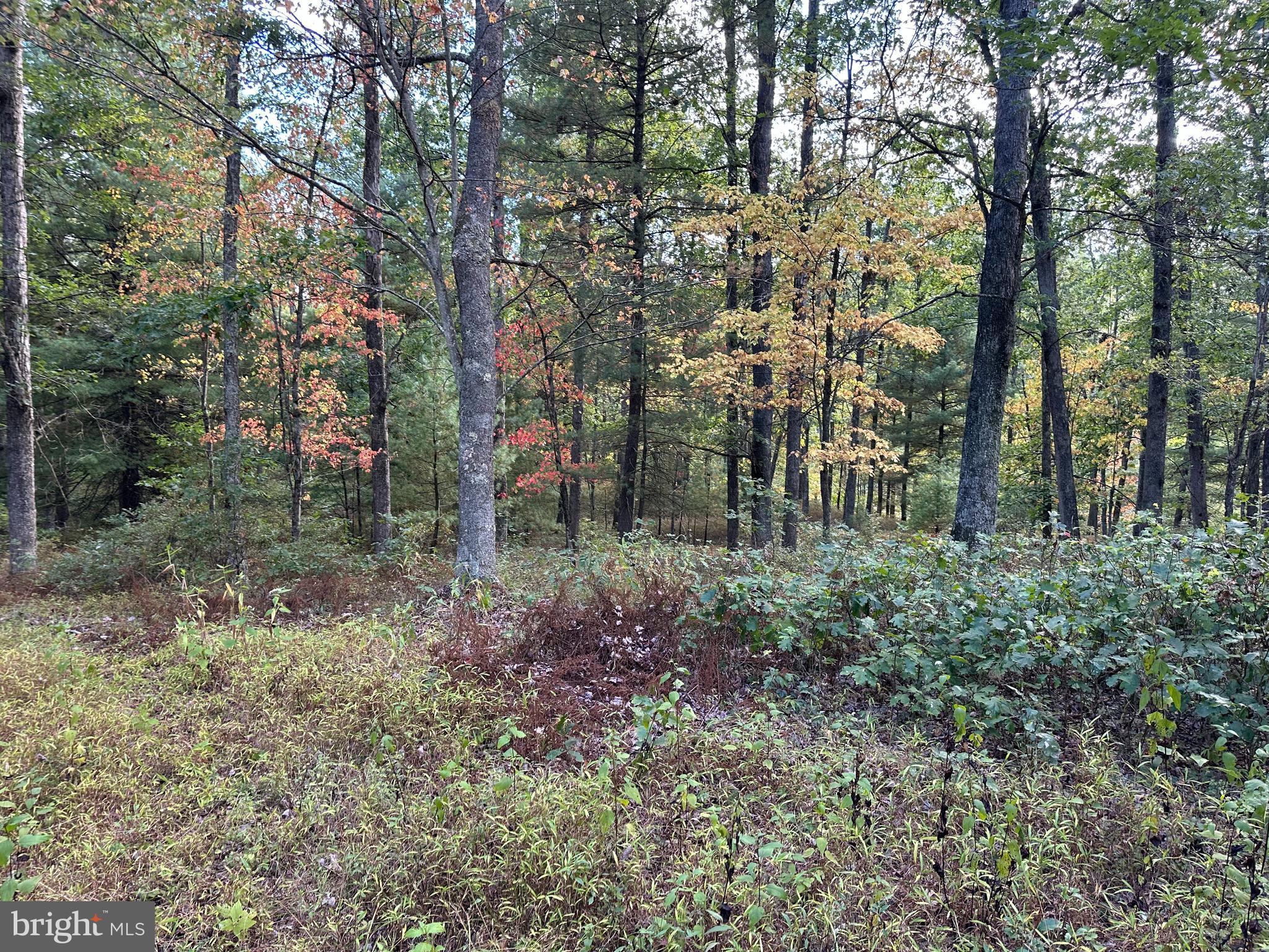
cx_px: 634
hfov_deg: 71.6
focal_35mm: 24
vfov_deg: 56.8
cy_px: 476
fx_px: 880
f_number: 1.78
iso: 100
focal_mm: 6.86
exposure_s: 1/137
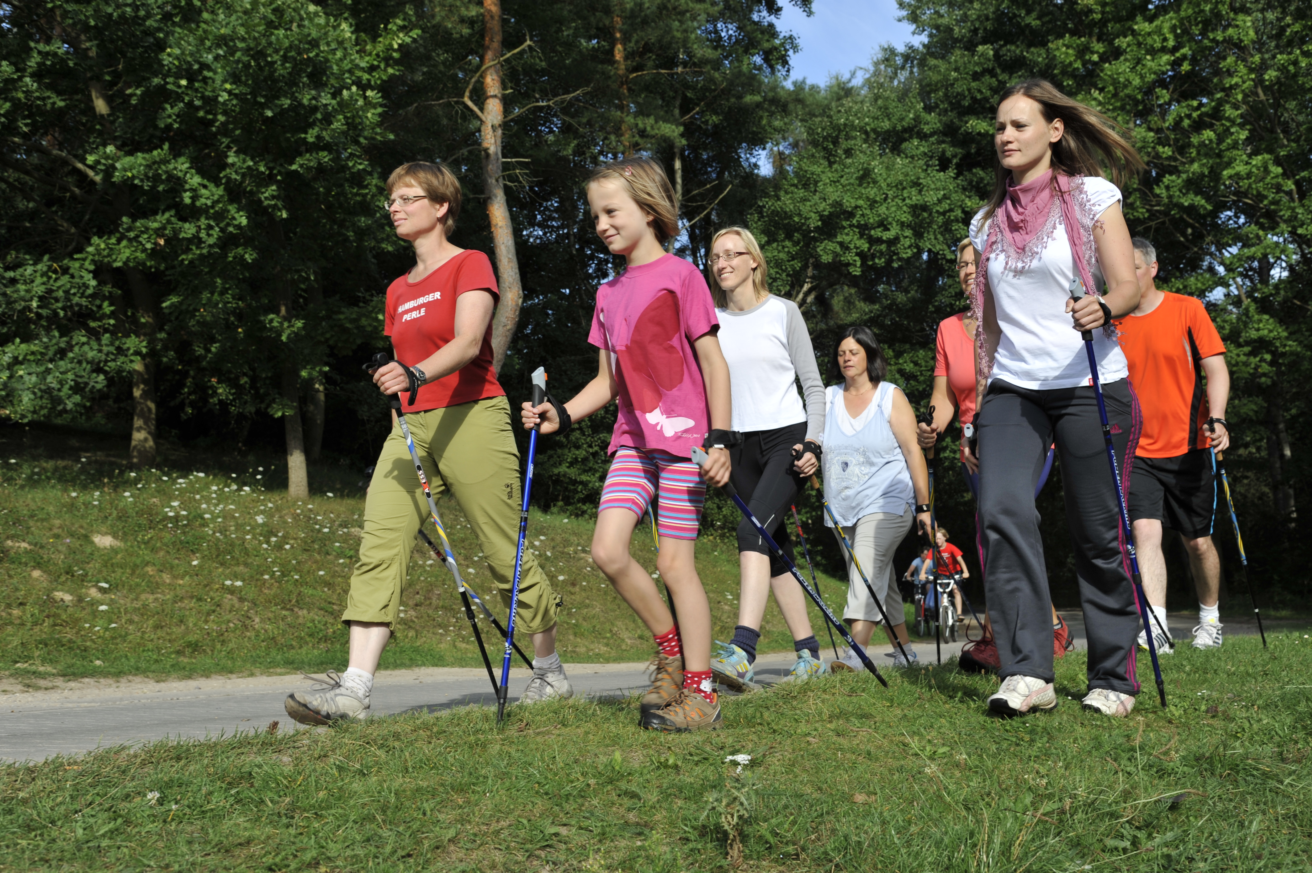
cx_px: 656
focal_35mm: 38
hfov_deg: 50.7
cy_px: 436
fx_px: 1384
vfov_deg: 35.0
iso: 200
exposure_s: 1/250
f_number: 8
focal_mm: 38
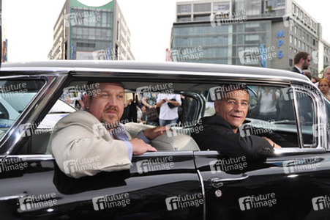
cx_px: 165
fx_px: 343
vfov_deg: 35.4
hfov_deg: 51.3
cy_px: 110
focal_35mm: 38
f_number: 4
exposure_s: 1/125
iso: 320
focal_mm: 25
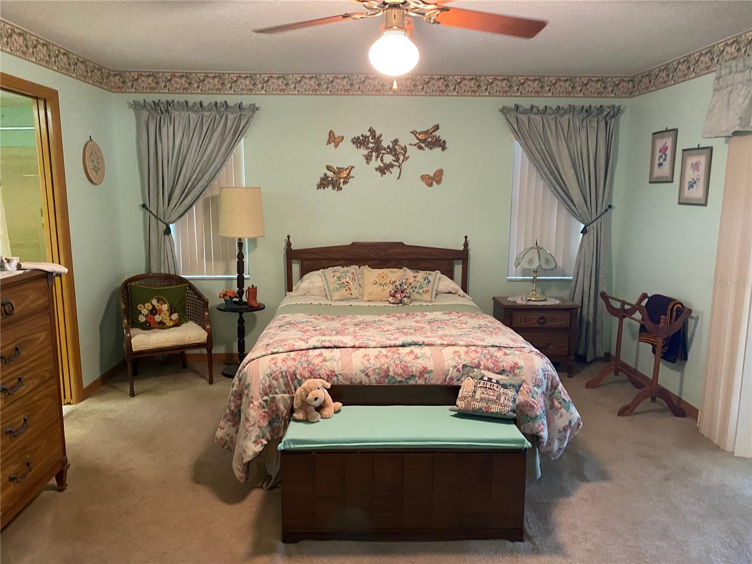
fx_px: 565
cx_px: 376
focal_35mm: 26
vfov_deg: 53.1
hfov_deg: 67.3
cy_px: 282
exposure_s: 1/40
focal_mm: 4.25
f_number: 1.8
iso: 400
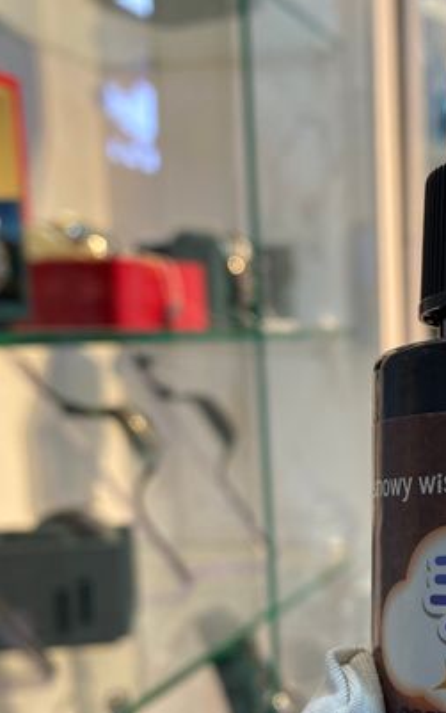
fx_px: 1068
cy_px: 526
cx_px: 418
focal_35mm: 55
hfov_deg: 22.9
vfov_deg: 36.1
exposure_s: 1/100
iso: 100
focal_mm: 4.25
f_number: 1.8
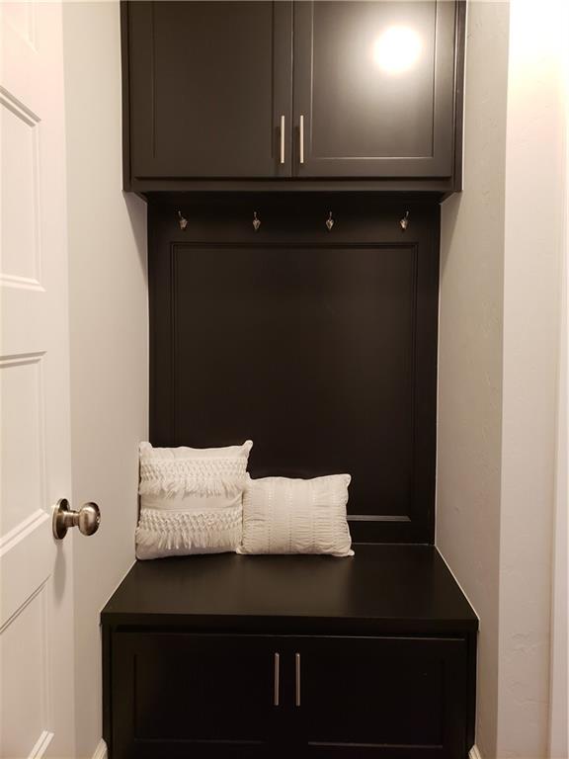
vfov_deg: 67.3
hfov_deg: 53.1
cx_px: 284
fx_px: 570
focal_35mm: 26
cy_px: 380
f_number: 1.5
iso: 320
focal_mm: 4.3
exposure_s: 1/40
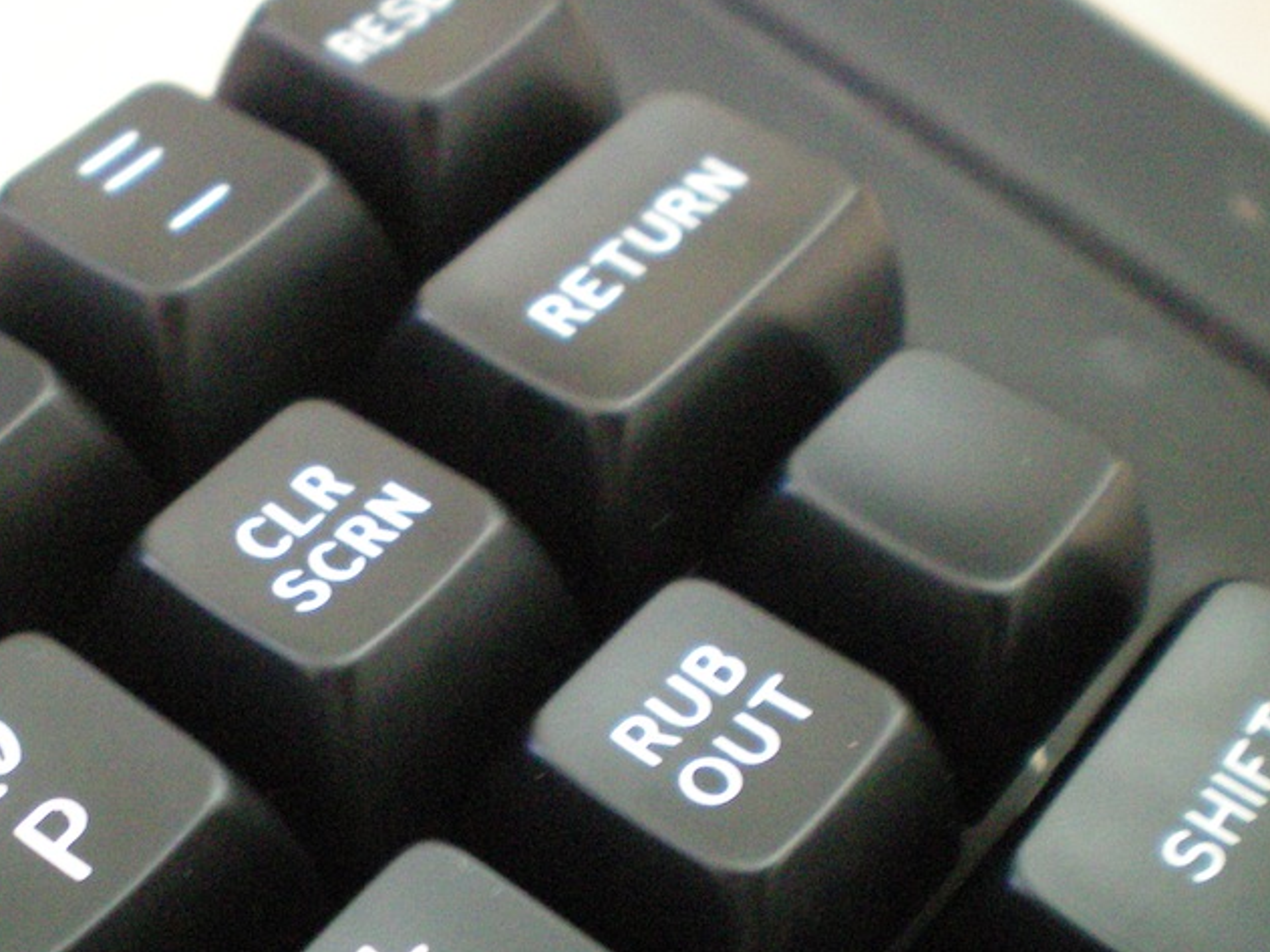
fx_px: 2164
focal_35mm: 59
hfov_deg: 32.2
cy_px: 586
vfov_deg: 24.7
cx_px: 343
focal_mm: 6.3
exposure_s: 1/13
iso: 400
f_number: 3.1
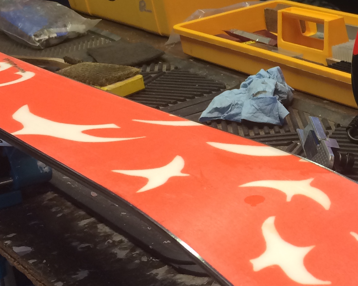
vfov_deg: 18.7
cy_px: 129
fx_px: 869
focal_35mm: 82
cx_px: 375
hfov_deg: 22.2
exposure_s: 1/30
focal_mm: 4.15
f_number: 2.2
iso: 50
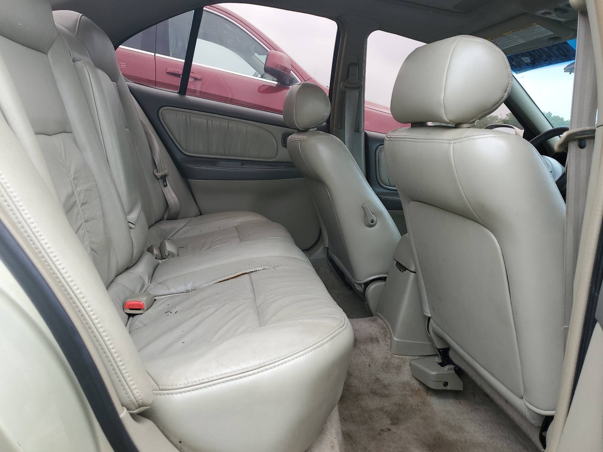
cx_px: 302
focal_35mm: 26
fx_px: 453
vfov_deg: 53.1
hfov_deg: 67.3
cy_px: 226
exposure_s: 1/256
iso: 50
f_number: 1.5
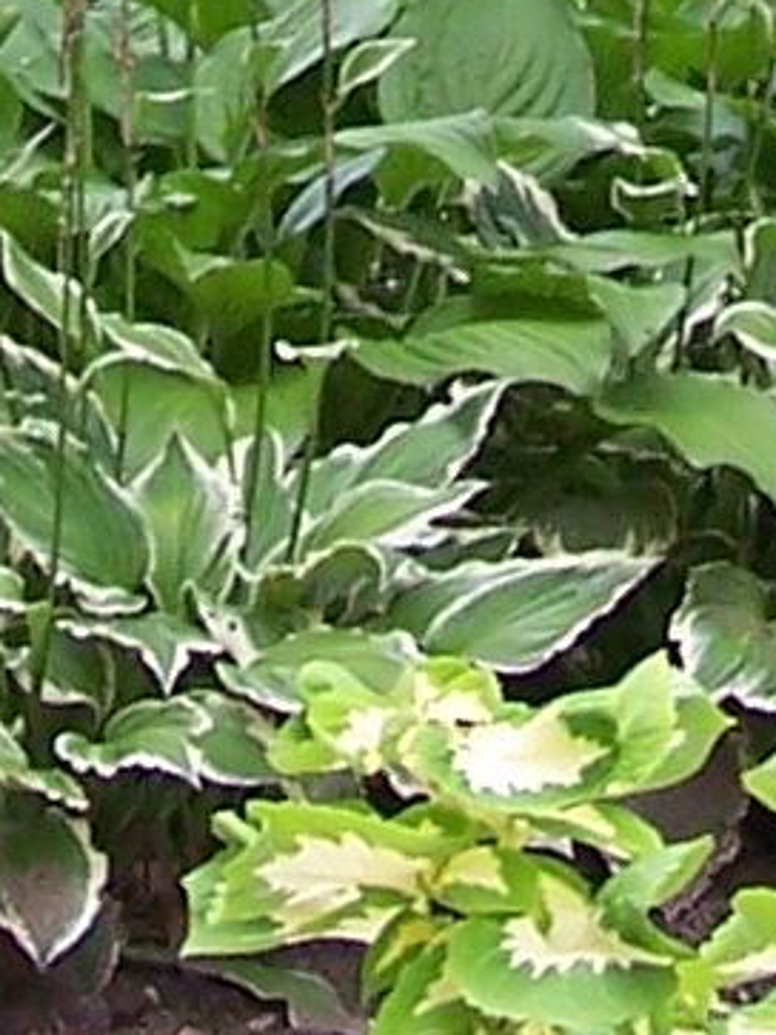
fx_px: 8075
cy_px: -1334
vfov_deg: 7.0
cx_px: 57
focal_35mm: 270
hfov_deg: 5.5
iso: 80
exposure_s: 1/90
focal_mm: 6.3
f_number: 2.8
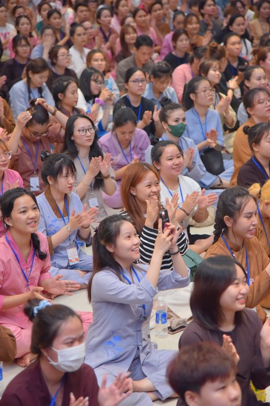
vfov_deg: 19.5
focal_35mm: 105
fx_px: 1182
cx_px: 135
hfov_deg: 13.0
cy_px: 203
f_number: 4.5
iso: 1600
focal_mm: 105
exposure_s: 1/160
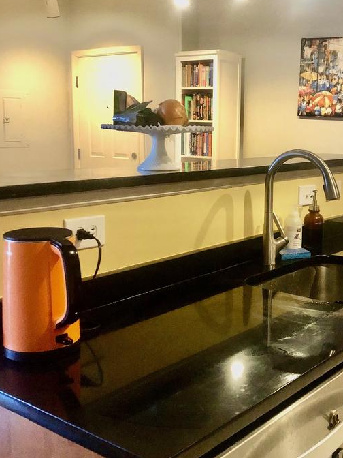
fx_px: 595
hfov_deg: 31.6
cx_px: 257
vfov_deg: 42.0
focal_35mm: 45
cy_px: 205
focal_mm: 3.99
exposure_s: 1/9
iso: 100
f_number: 1.8
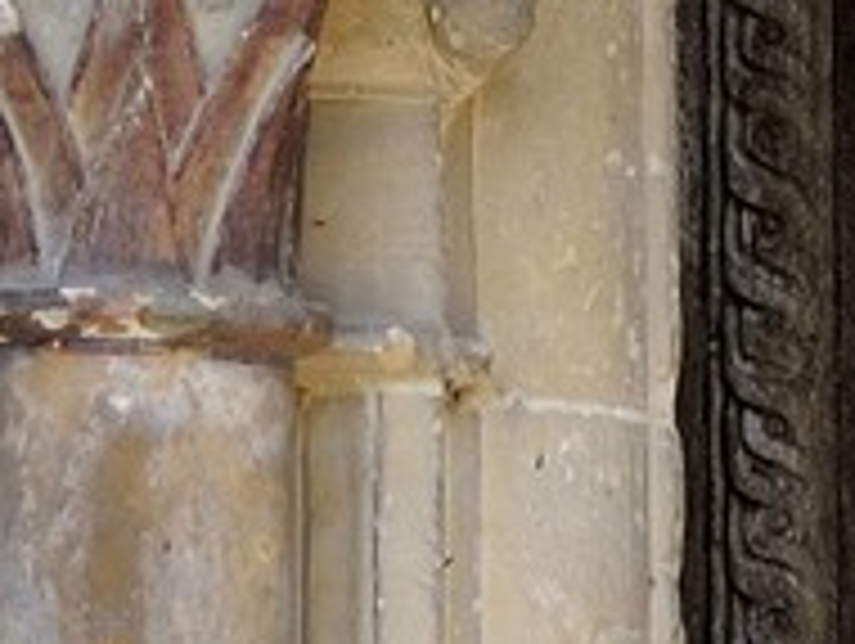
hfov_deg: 5.1
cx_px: 220
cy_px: -2716
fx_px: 9596
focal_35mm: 388
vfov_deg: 3.5
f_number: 9
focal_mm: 48
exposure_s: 1/100
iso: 200
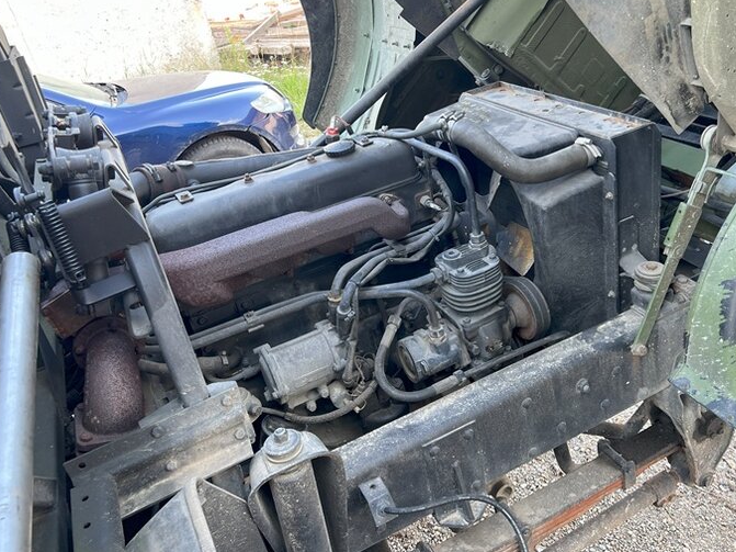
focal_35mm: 31
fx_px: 659
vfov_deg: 45.3
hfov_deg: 58.2
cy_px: 236
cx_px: 405
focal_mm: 5.7
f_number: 1.5
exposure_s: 1/121
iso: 80
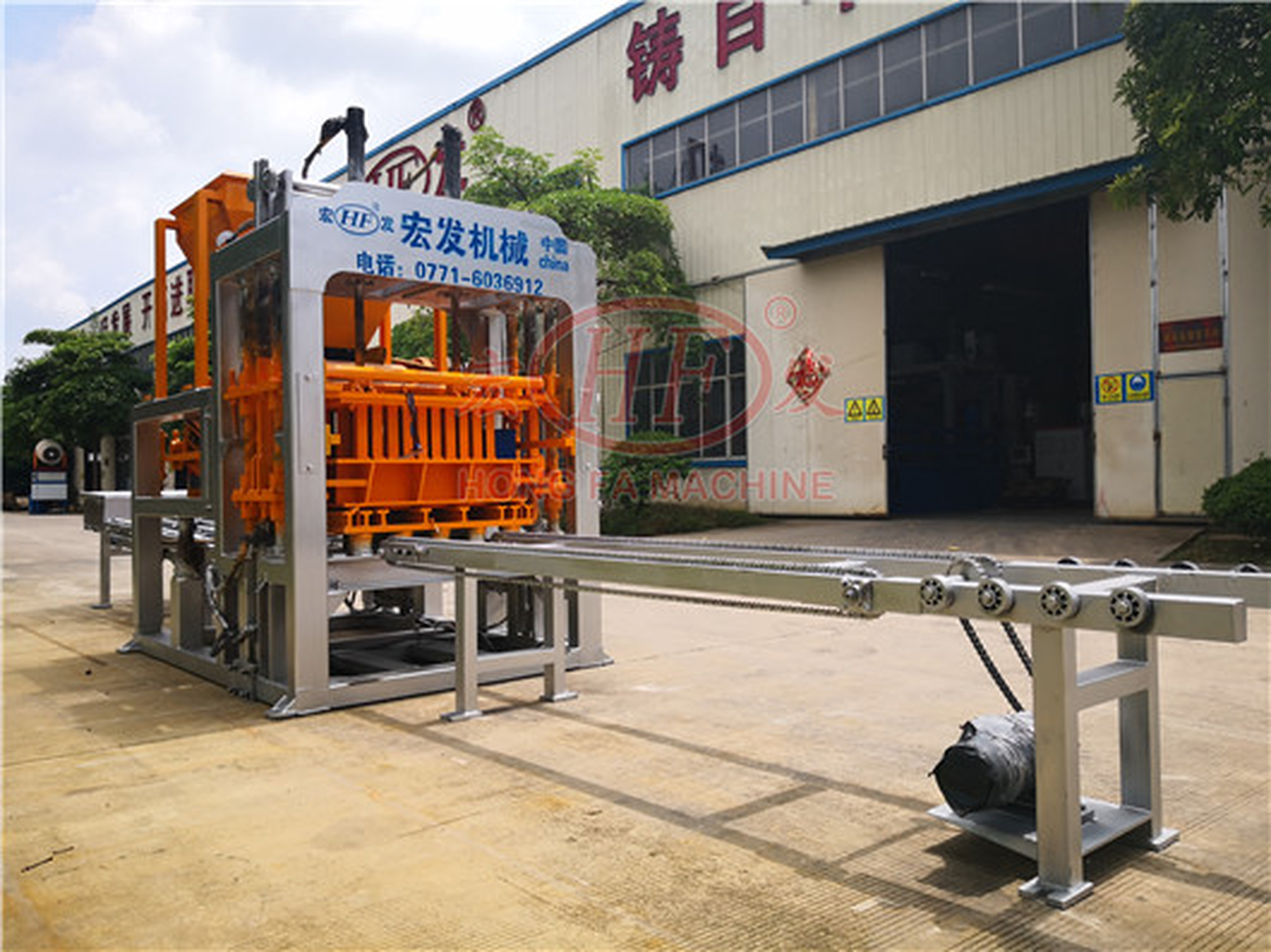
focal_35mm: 27
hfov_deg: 65.3
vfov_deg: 51.3
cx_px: 636
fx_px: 991
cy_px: 476
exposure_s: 1/1376
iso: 50
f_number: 1.6
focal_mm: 3.95
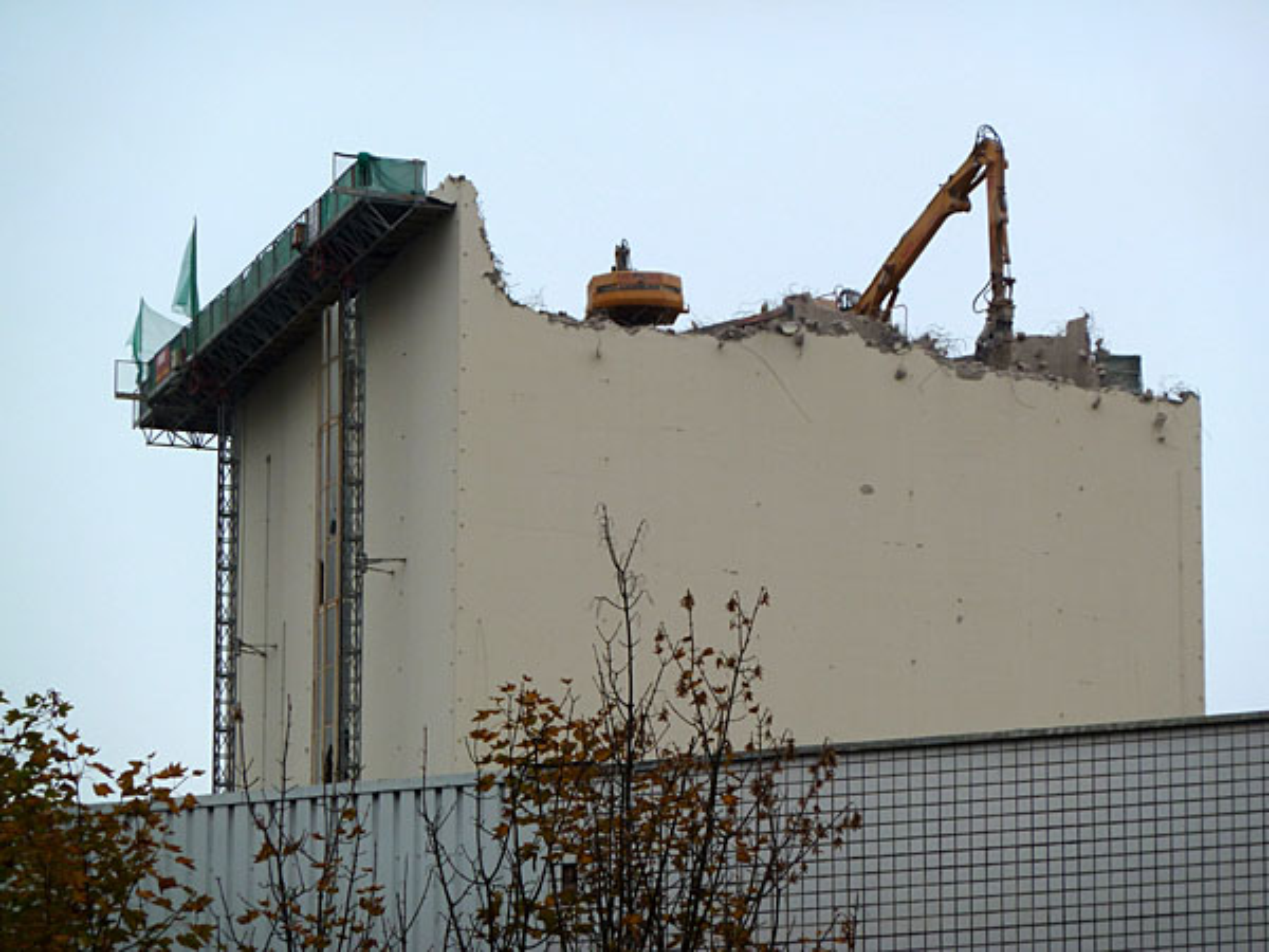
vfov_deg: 6.6
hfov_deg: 8.8
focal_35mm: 225
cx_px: 634
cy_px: 476
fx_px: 8248
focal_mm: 37
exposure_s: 1/80
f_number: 4.6
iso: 80
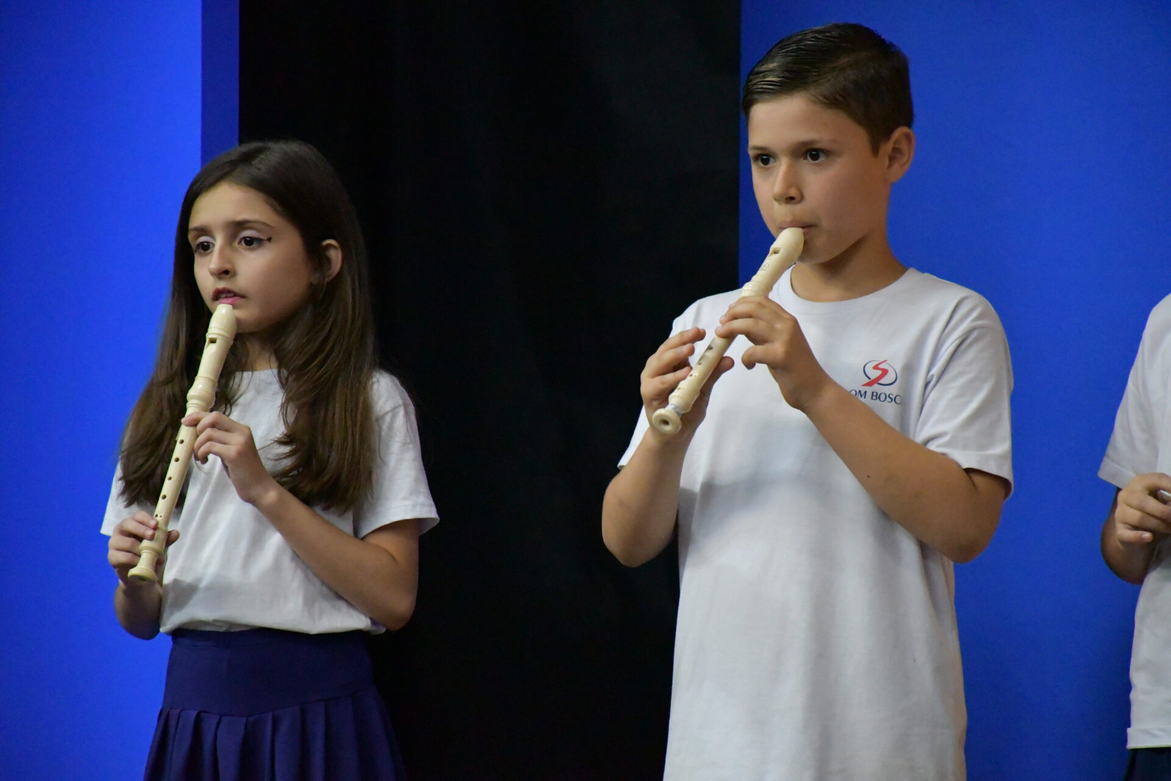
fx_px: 6830
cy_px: 390
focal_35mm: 210
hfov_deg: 9.8
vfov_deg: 6.5
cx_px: 586
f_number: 5.6
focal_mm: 140
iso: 12800
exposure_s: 1/160
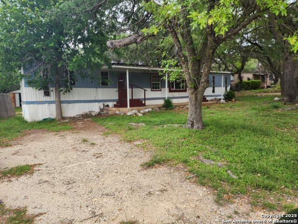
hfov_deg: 73.9
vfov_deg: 58.9
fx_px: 198
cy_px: 112
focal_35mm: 23
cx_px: 149
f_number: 1.8
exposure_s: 1/376
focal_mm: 6.4
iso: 12
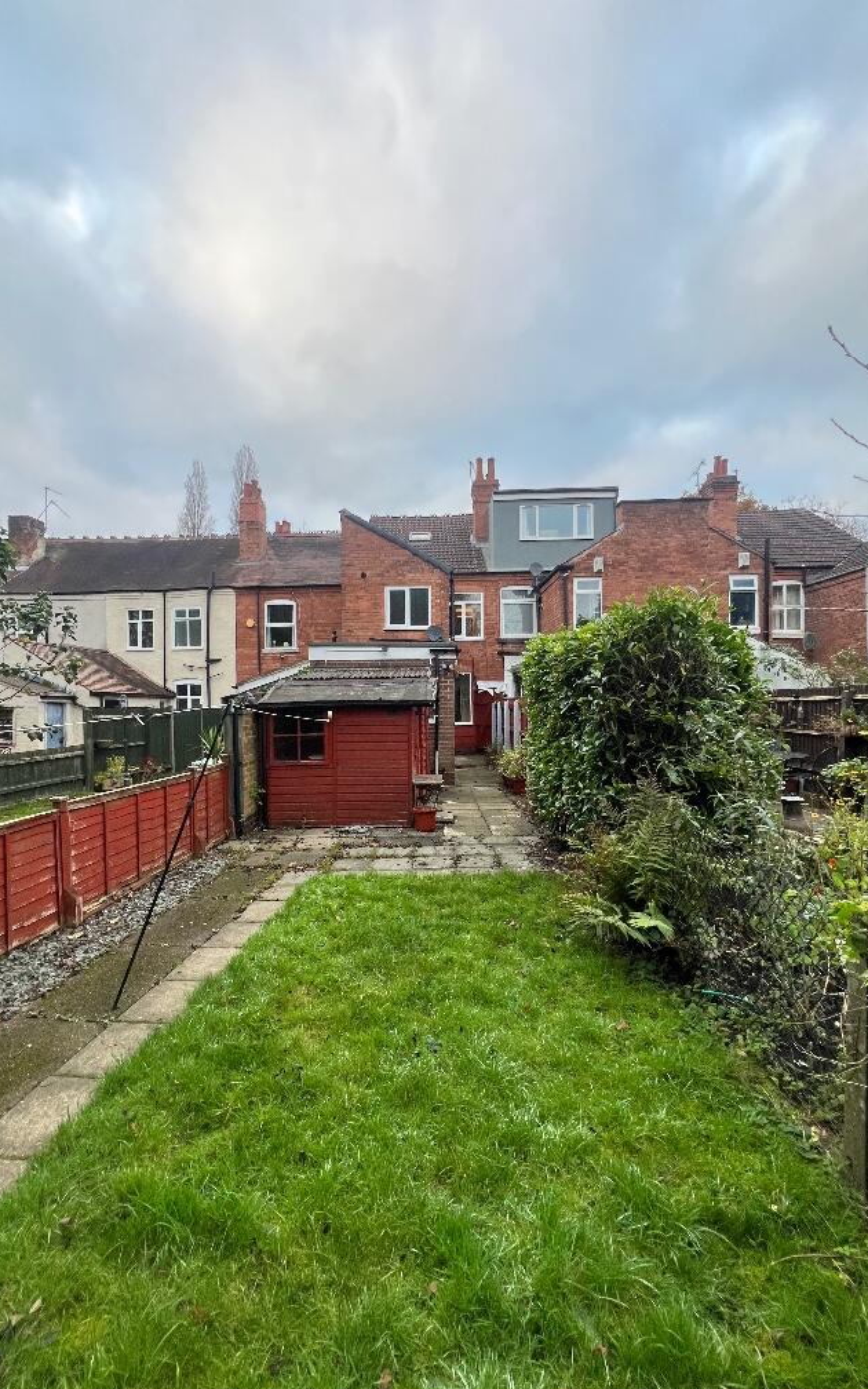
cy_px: 704
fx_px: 530
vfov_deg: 105.3
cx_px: 415
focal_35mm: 14
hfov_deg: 78.6
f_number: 1.8
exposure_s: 1/99
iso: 80
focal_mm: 1.57
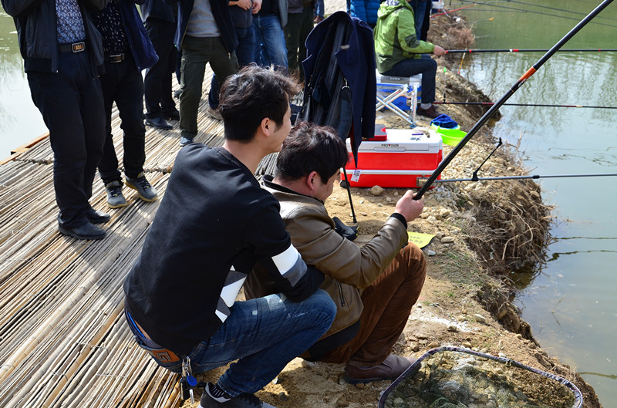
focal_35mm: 44
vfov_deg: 30.7
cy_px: 204
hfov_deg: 45.1
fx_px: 744
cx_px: 308
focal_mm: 29
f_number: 7.1
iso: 200
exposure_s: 1/400
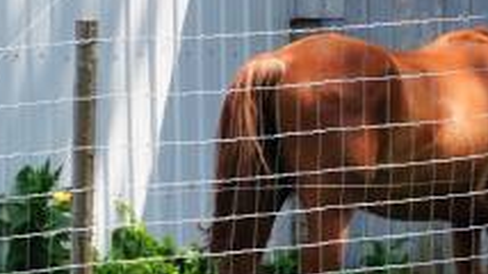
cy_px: -321
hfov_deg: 3.0
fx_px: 9260
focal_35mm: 716
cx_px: -123
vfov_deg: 1.7
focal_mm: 75
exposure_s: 1/250
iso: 200
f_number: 8
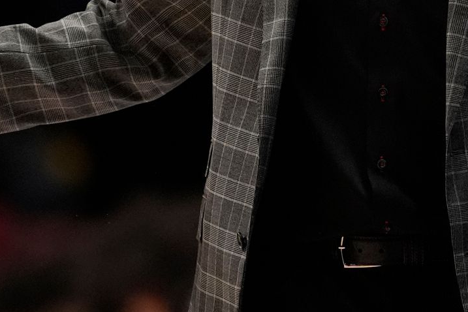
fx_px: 14845
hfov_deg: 1.8
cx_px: 359
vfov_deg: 1.2
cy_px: -35
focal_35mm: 1142
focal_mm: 400
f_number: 3.2
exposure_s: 1/2000
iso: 4000
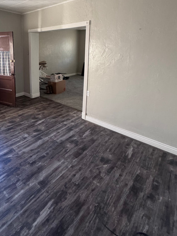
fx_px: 143
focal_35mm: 21
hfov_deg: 62.4
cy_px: 71
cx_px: 64
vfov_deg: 75.4
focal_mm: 2.22
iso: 800
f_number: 2.2
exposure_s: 1/60
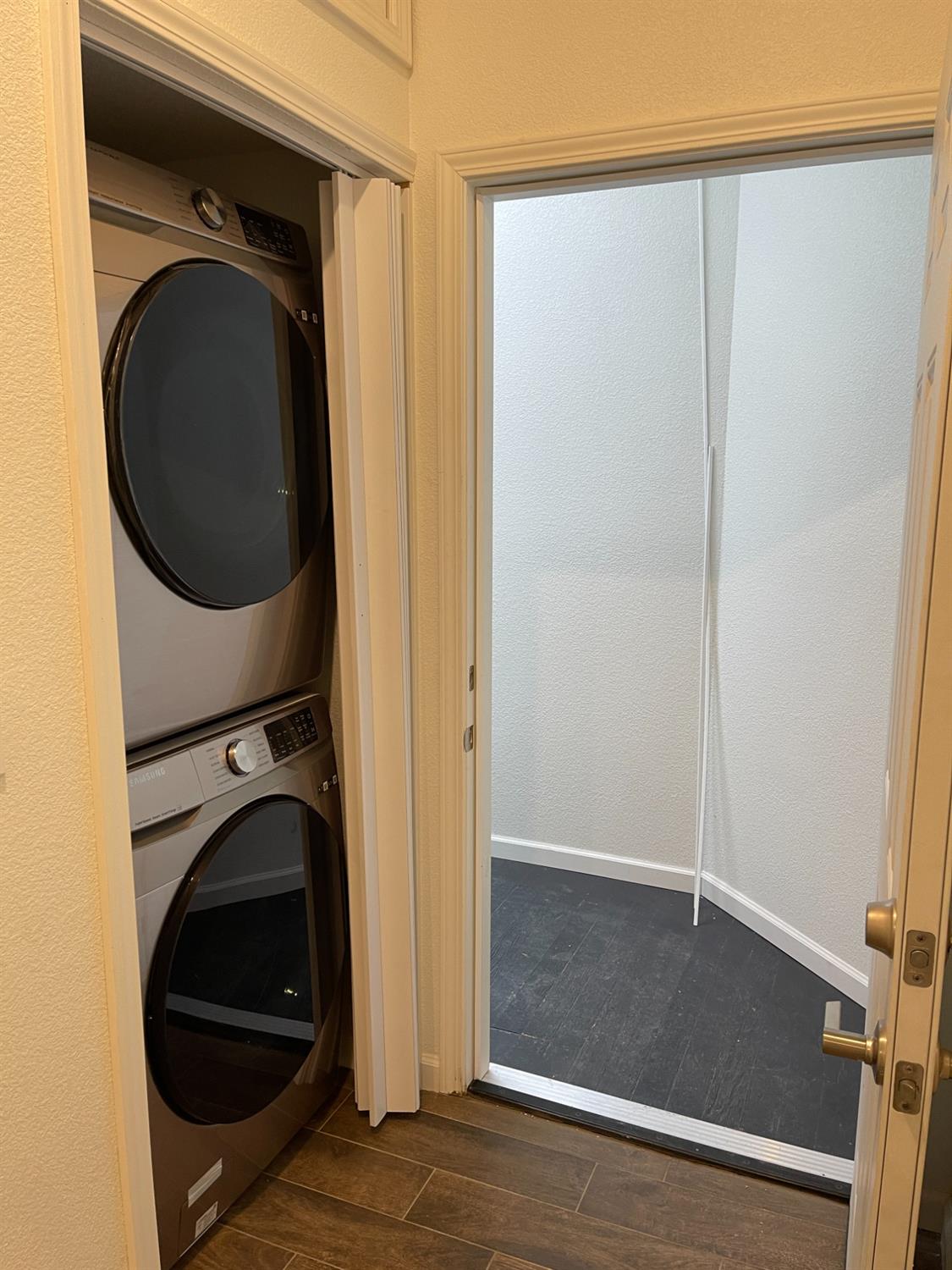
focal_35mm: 25
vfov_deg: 69.4
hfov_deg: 54.9
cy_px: 635
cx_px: 476
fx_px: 917
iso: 80
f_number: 1.6
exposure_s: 1/60
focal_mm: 5.1
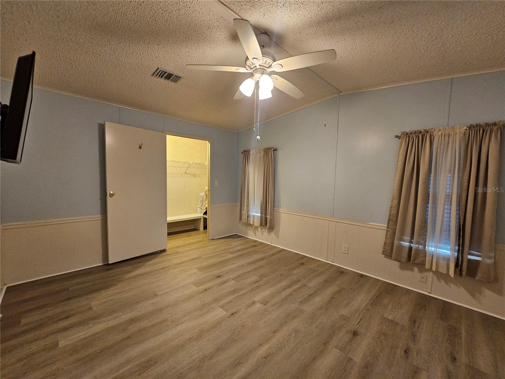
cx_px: 252
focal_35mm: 13
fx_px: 190
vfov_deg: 89.9
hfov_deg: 106.2
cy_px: 190
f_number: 2.2
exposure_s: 1/30
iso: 320
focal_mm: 2.2
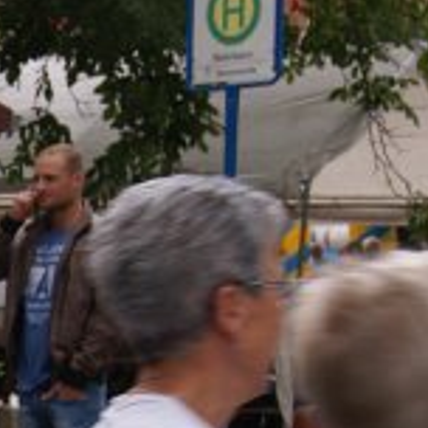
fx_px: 2252
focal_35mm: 161
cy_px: 597
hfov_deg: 10.3
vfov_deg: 10.6
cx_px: -310
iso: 100
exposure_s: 1/80
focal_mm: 30
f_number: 6.3
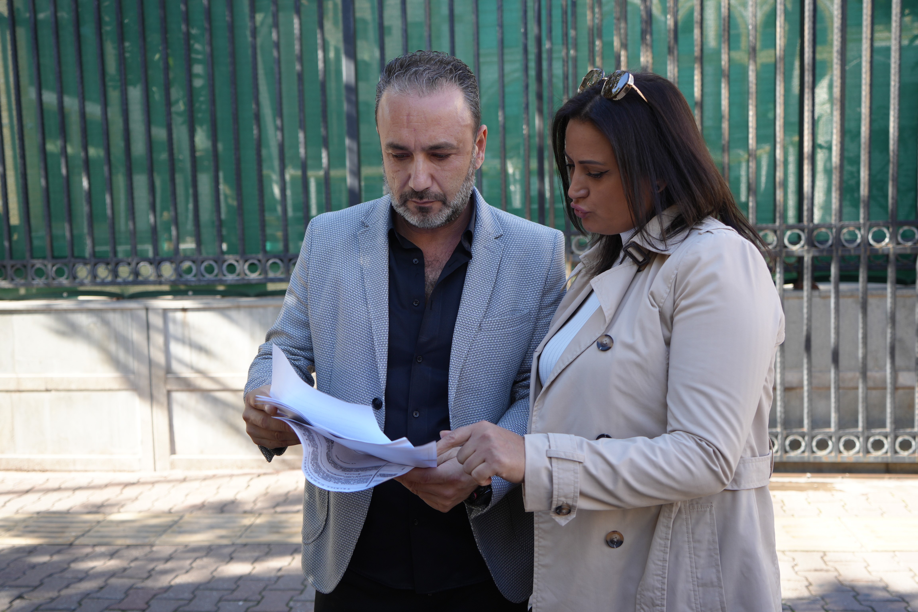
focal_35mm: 32
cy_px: 306
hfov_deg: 58.7
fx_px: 816
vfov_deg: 41.1
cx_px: 459
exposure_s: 1/160
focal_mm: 32
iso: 160
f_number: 4
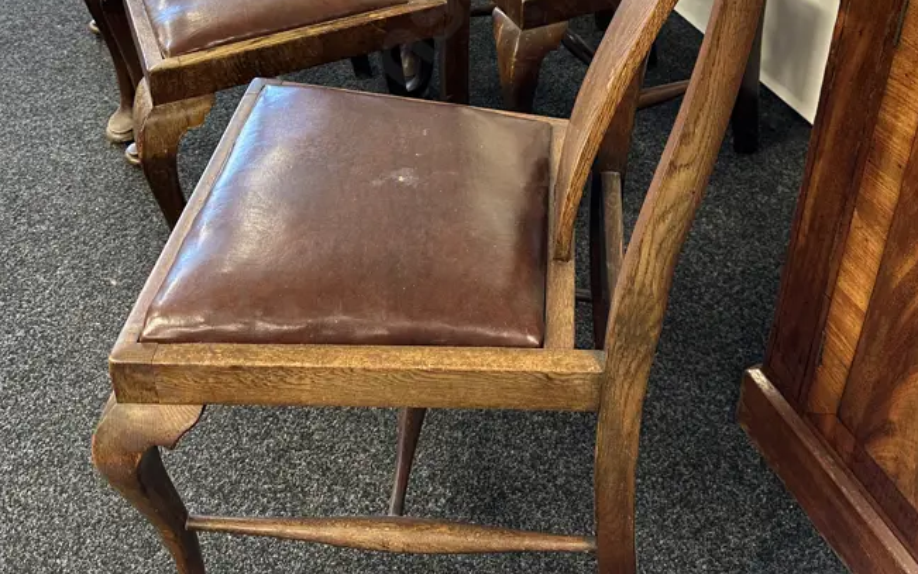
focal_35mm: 40
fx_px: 1001
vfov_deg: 30.2
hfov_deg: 49.2
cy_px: 28
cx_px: 424
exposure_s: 1/50
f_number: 1.78
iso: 200
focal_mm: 6.86
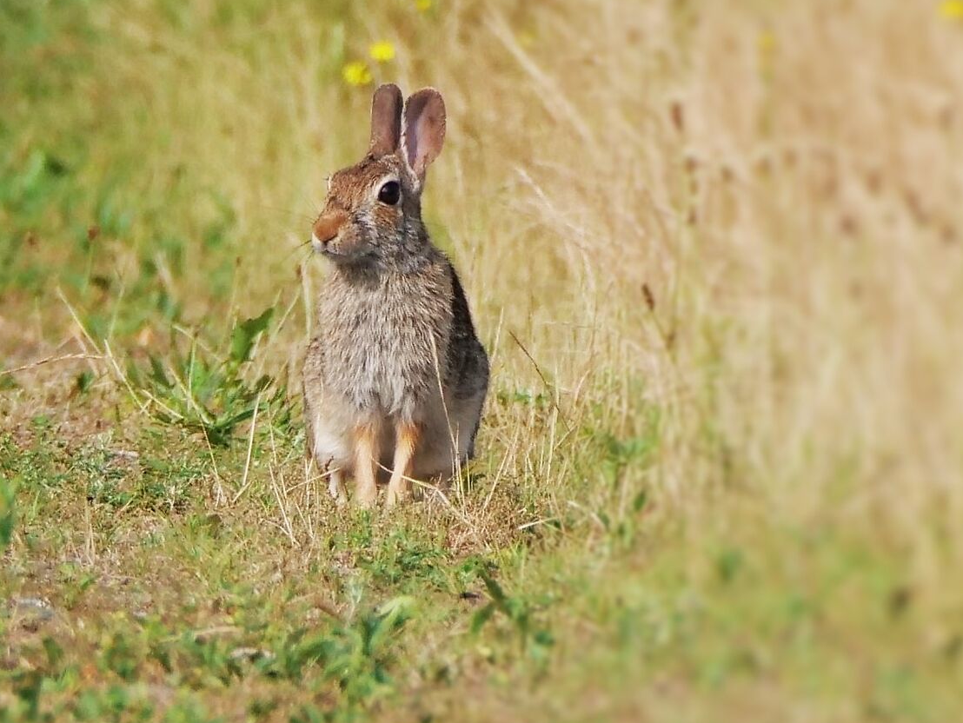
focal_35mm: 1022
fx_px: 28444
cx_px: 195
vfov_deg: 1.5
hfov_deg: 1.9
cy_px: 305
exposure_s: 1/1600
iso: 320
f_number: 5.3
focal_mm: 236
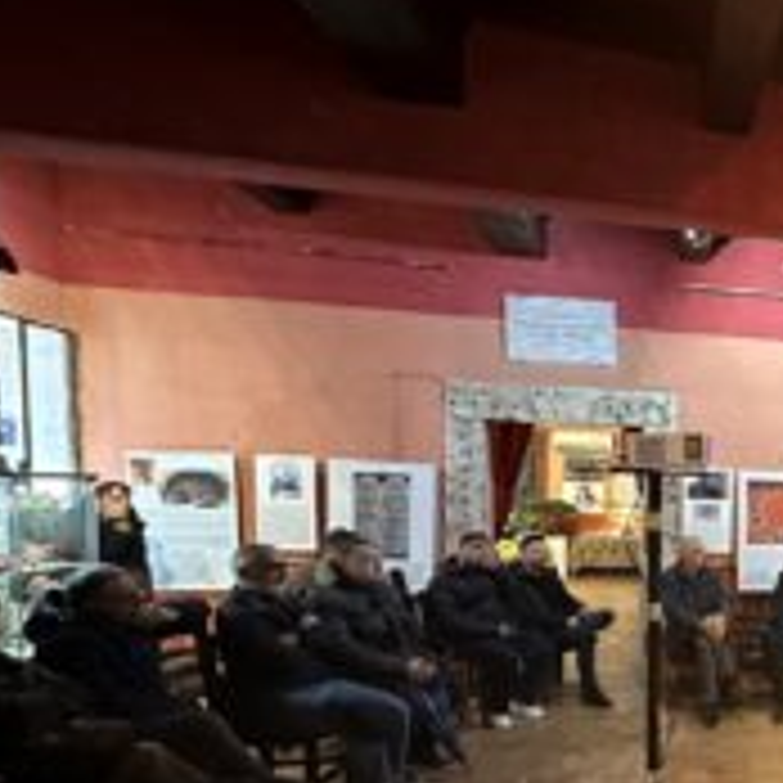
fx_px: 819
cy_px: 554
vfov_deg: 49.7
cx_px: 927
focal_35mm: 32
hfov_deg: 38.6
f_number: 2.2
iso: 640
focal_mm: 2.22
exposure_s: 1/50
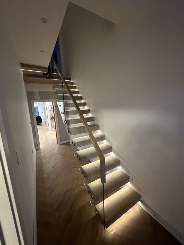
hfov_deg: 85.7
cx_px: 92
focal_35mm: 14
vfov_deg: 102.1
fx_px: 99
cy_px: 122
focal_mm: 2.22
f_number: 2.2
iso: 640
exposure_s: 1/50
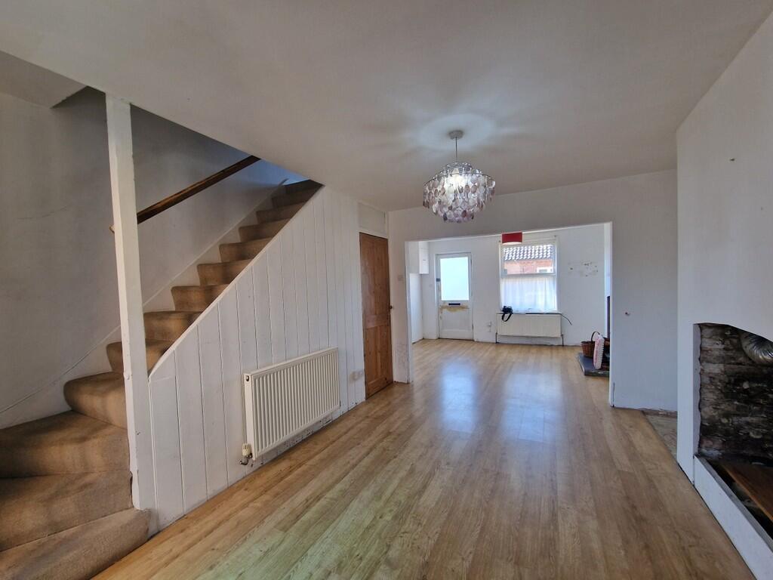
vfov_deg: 89.9
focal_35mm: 13
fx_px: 290
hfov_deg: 106.2
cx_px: 386
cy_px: 290
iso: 100
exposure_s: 1/50
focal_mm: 2.2
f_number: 2.2
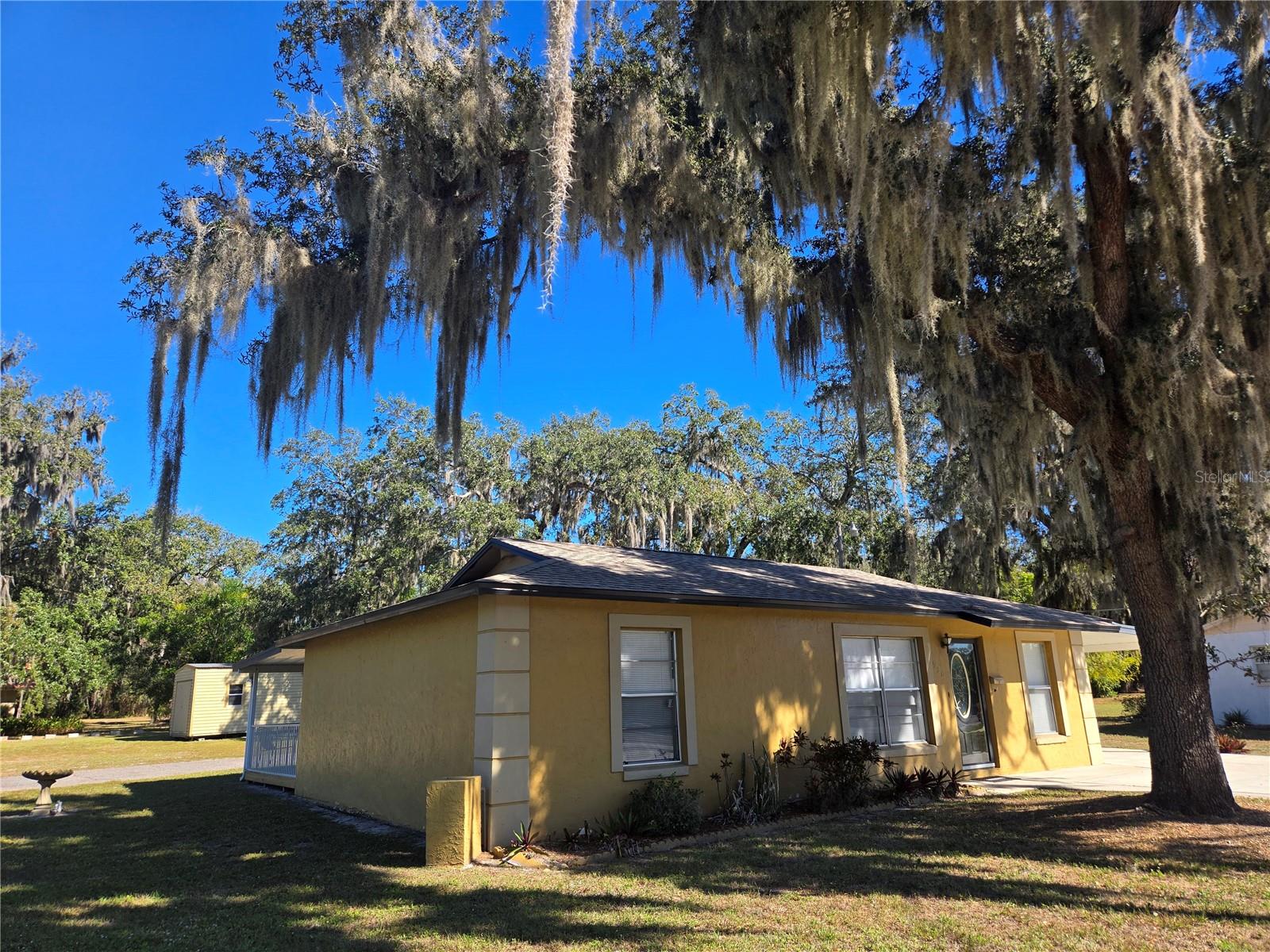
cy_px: 476
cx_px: 635
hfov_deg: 73.9
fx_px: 844
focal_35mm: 23
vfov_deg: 58.9
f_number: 1.8
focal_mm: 5.4
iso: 25
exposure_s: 1/761
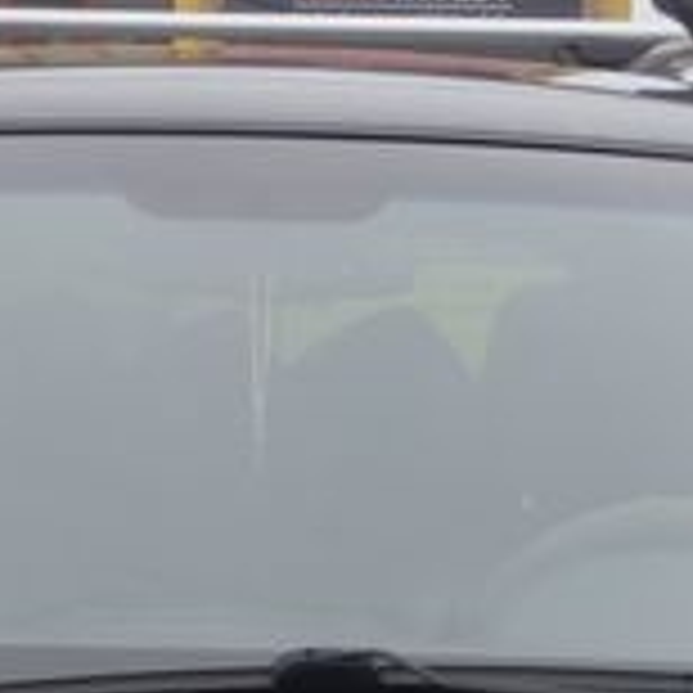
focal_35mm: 158
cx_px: 198
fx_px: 3579
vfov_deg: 10.2
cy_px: 1415
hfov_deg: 11.0
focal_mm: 10.4
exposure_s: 1/30
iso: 125
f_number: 8
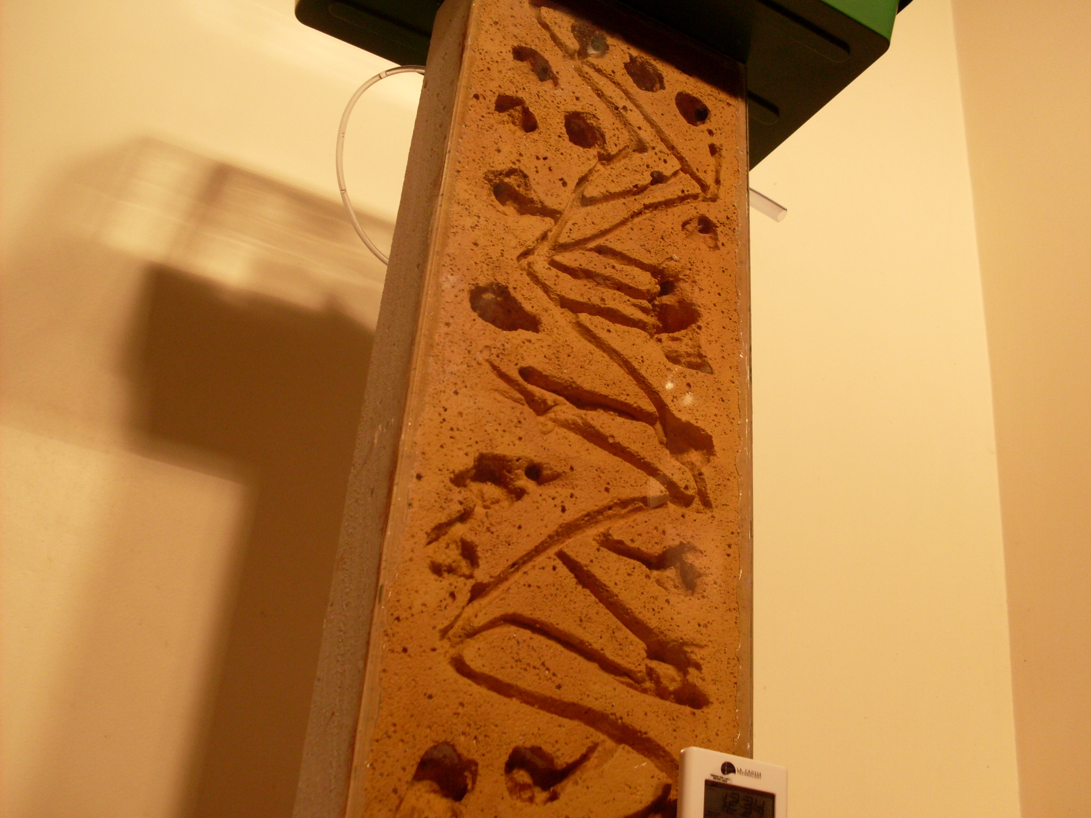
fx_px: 1198
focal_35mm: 38
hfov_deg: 49.0
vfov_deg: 37.7
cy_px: 409
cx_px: 546
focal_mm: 6.3
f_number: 2.8
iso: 80
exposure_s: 1/180
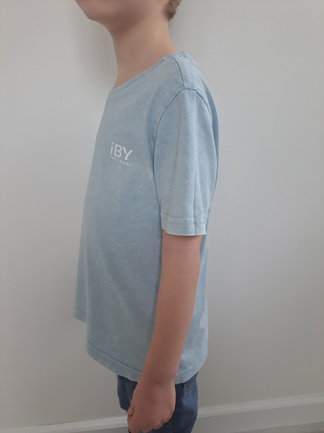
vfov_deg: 71.6
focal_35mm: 24
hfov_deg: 56.8
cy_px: 216
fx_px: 300
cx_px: 162
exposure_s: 1/50
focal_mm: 5.23
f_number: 1.8
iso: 64
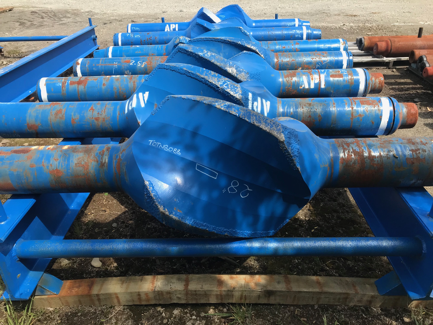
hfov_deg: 63.4
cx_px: 216
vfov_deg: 49.7
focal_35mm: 28
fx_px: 350
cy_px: 162
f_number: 1.8
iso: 20
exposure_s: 1/1088
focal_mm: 3.99
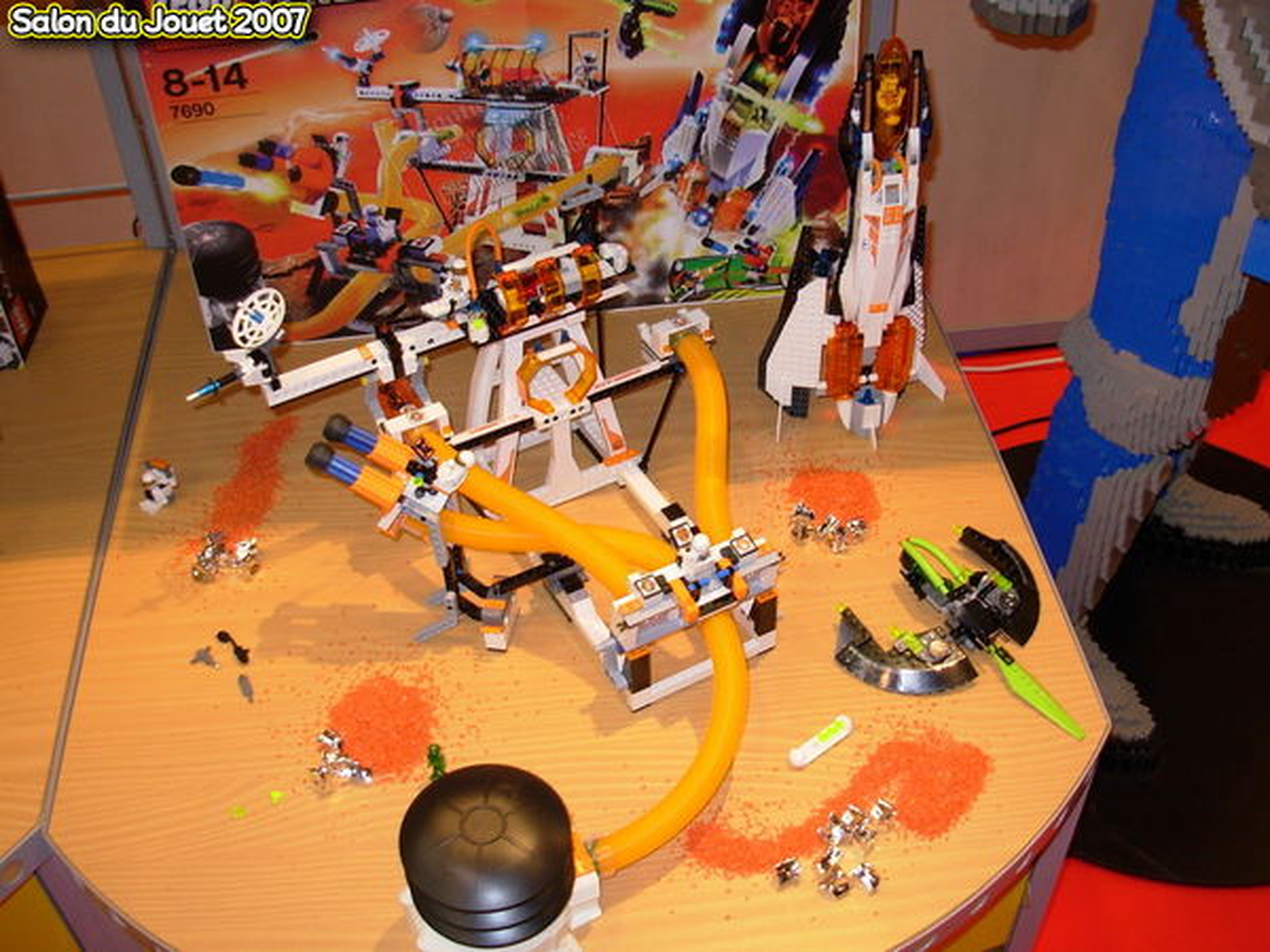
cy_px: 476
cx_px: 635
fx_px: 1394
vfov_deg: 37.7
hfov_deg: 49.0
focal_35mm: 38
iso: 50
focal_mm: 6.3
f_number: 2.9
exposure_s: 1/32
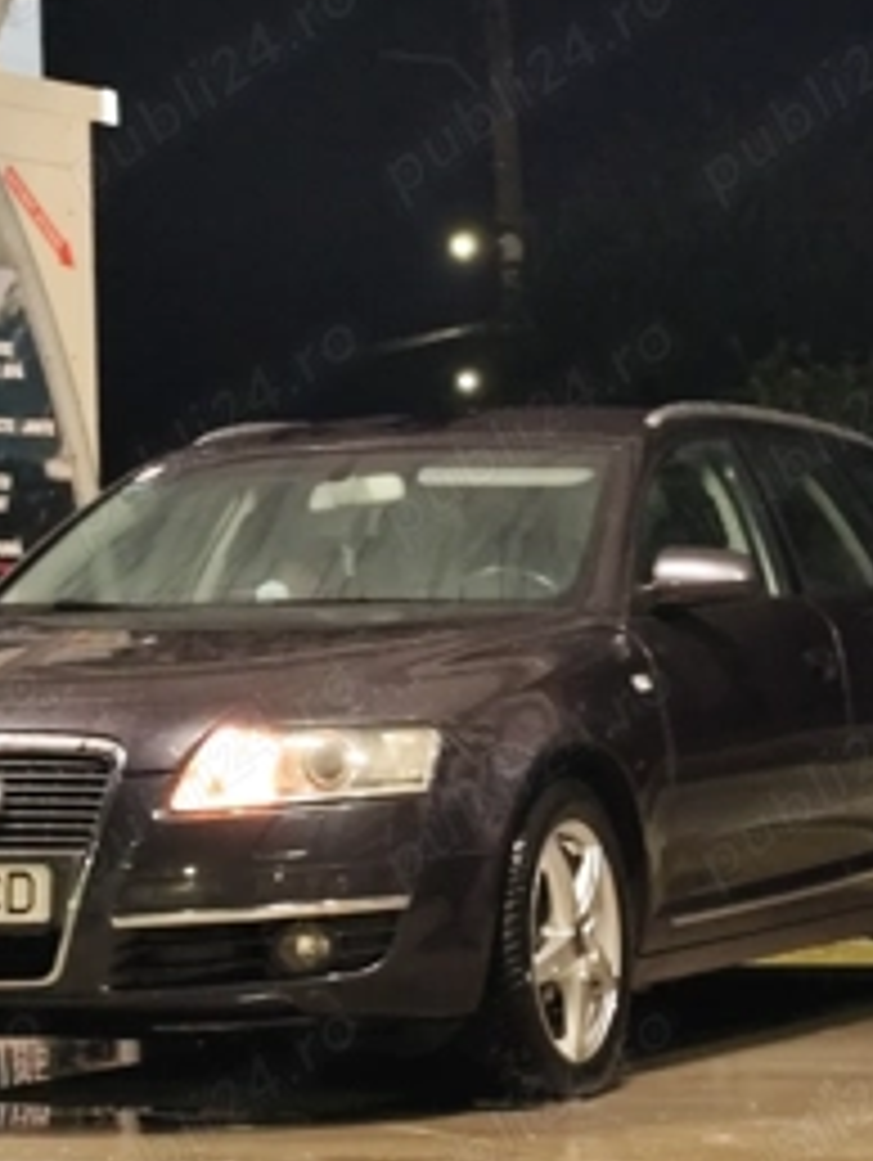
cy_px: 504
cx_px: 369
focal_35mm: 144
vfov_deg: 13.7
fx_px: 4834
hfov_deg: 10.3
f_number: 1.65
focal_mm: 6.14
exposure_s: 1/16.7
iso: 1000
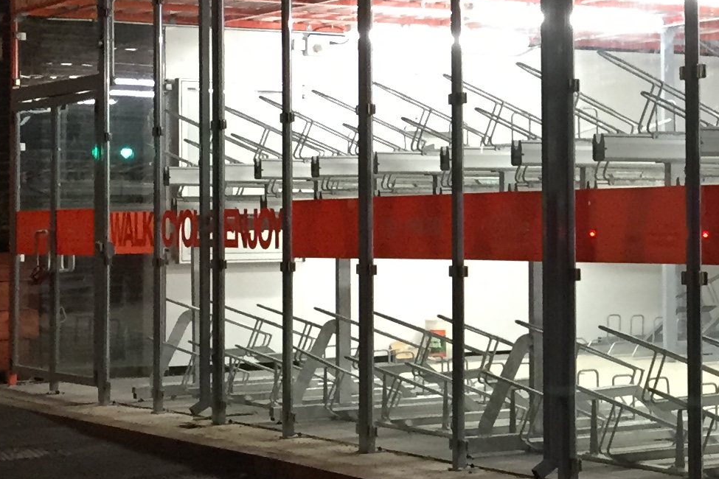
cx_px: 815
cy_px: 185
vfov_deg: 13.5
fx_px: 2017
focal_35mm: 101
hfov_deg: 19.3
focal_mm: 4.15
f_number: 2.2
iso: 200
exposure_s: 1/30
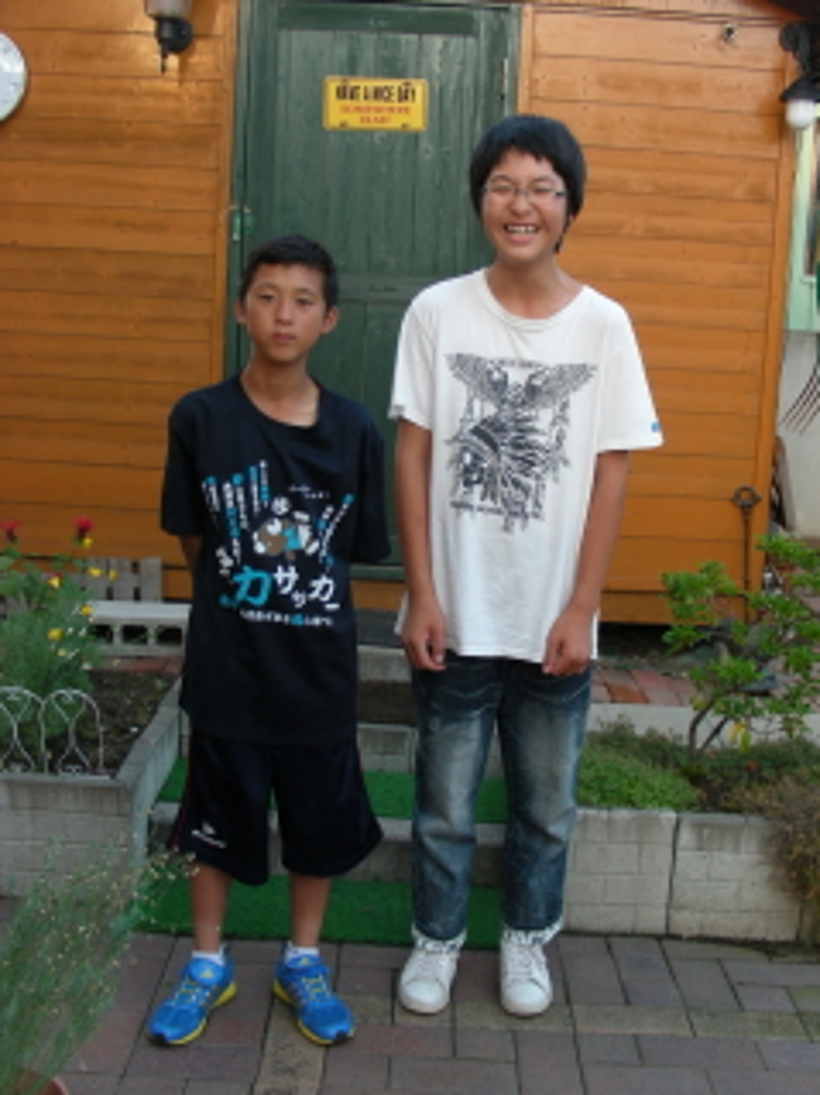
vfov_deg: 42.1
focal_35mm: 45
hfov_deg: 32.1
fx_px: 1422
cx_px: 443
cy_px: 542
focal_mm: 6.8
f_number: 3.5
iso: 85
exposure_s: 1/30
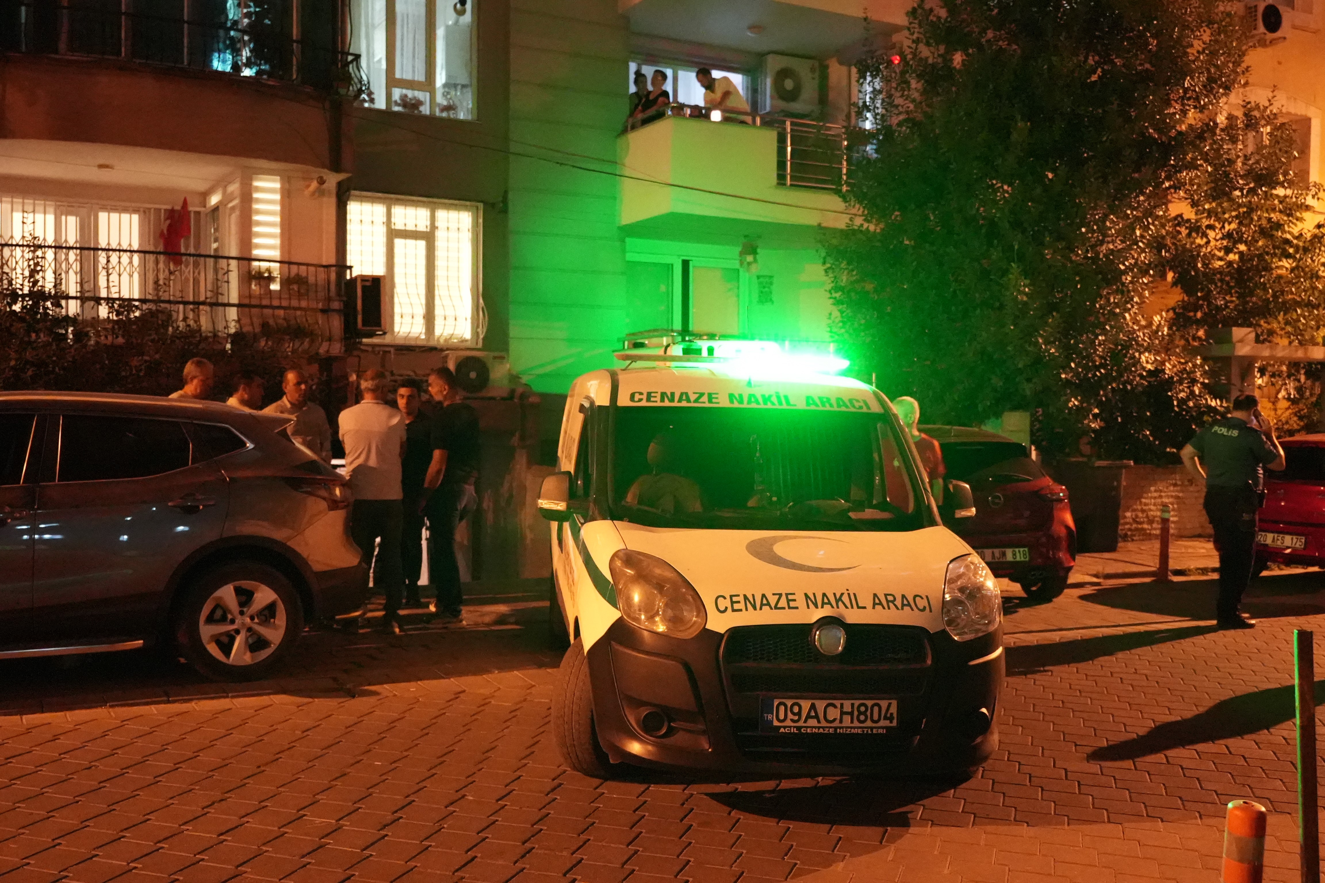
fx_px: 1325
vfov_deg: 36.9
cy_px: 442
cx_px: 662
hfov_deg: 53.1
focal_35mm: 36
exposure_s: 1/40
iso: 16000
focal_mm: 24
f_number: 2.8
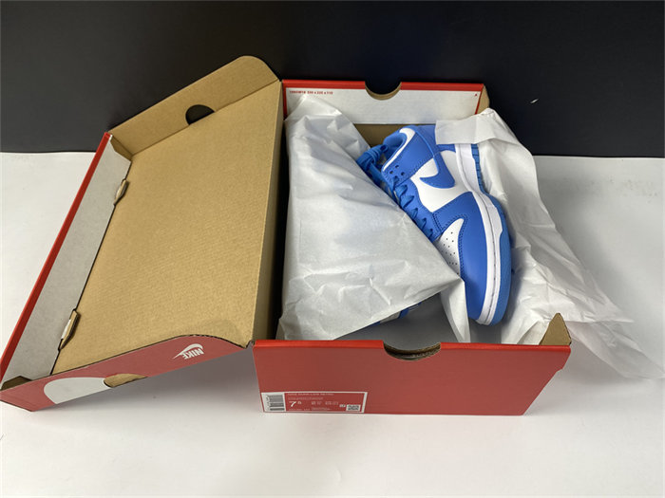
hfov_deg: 67.3
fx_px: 499
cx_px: 332
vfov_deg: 53.1
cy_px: 249
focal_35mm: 26
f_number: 1.8
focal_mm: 4.25
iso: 64
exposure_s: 1/100
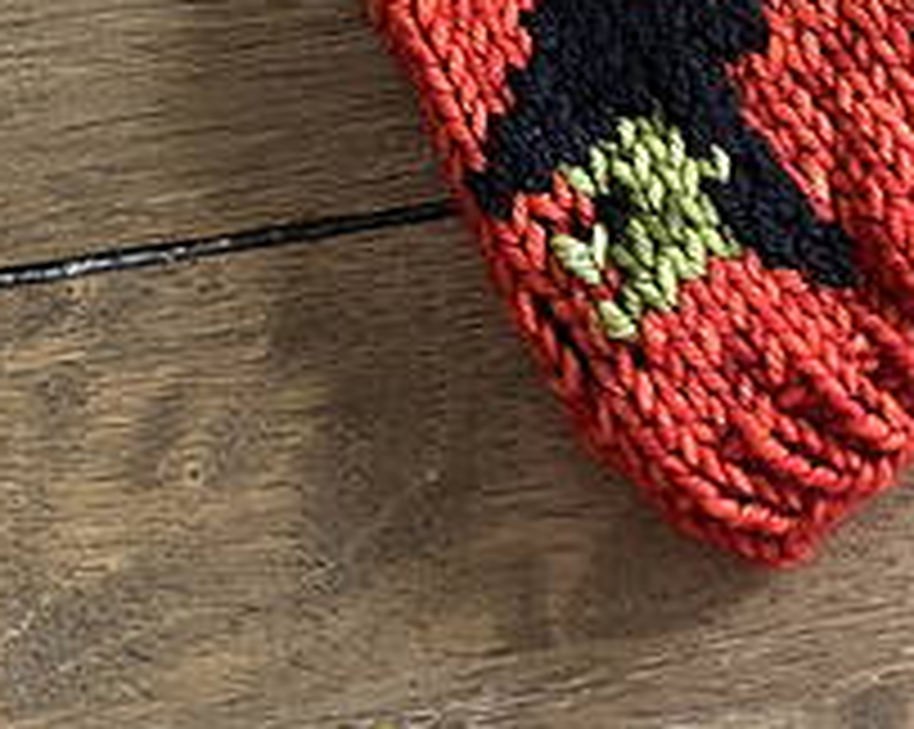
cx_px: 842
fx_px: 2162
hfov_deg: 23.2
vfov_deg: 15.9
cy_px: -630
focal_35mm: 80
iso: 200
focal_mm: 5.1
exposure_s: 1/60
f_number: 1.6
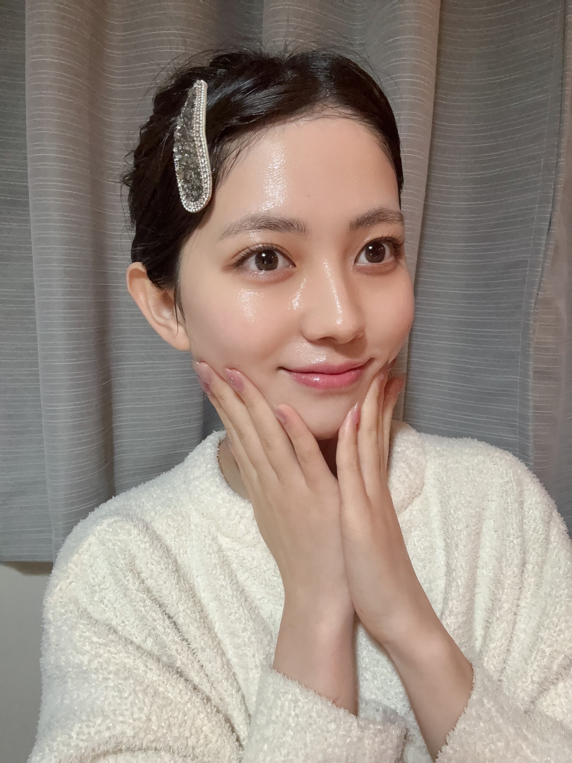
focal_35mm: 23
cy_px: 382
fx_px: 507
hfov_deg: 58.9
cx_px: 286
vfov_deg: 73.9
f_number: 1.9
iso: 250
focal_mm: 2.69
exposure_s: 1/33
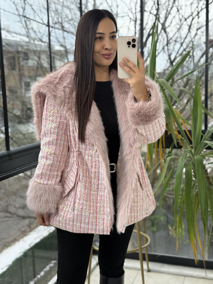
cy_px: 142
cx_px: 106
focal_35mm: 48
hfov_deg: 30.3
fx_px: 394
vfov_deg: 39.7
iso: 100
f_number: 1.78
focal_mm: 6.76
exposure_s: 1/179
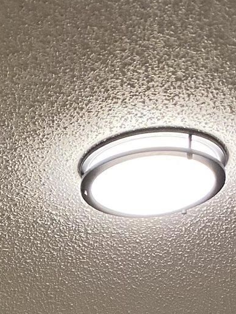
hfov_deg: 12.5
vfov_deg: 13.8
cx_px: -44
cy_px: 666
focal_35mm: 116
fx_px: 1054
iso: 160
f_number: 1.8
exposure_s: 1/60
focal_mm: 4.25
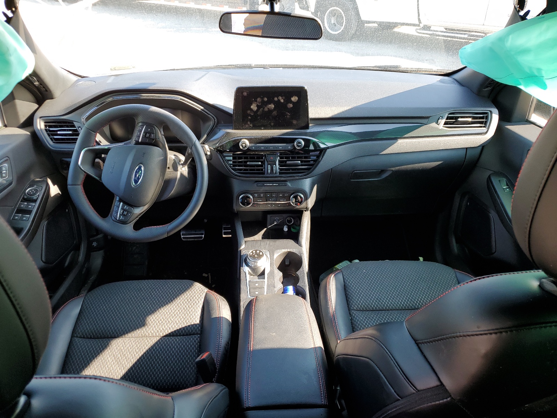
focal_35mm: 26
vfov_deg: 53.1
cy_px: 209
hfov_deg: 67.3
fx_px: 418
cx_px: 278
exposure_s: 1/125
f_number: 1.5
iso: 50
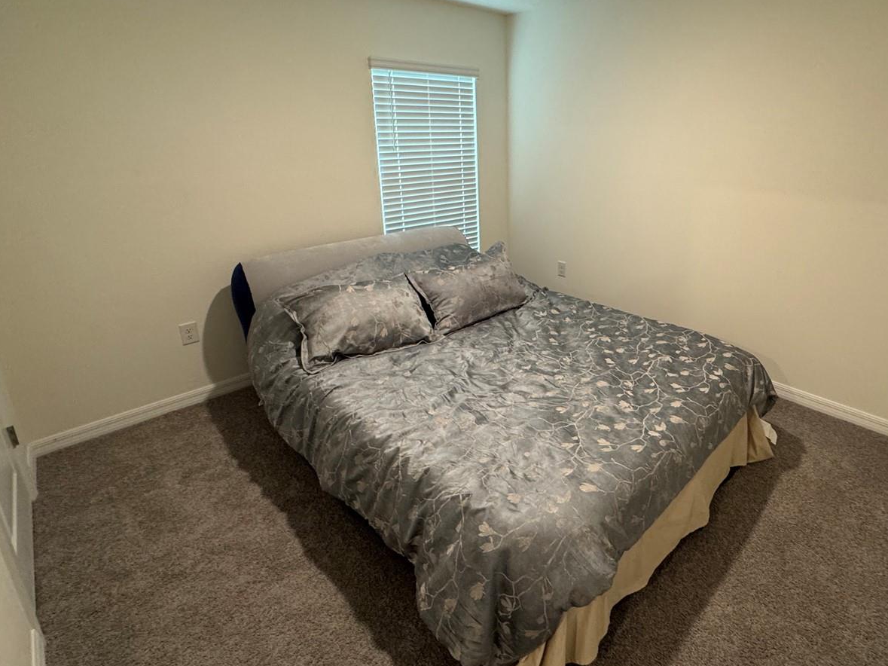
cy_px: 267
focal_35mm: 19
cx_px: 537
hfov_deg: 83.5
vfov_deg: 68.0
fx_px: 487
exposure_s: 1/60
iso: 400
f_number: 2.2
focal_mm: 2.22
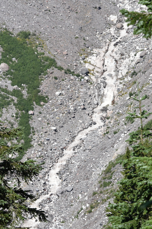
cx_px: 100
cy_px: 115
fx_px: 1121
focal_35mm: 177
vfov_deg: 11.6
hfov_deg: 7.8
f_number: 8
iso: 100
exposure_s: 1/250
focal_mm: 112
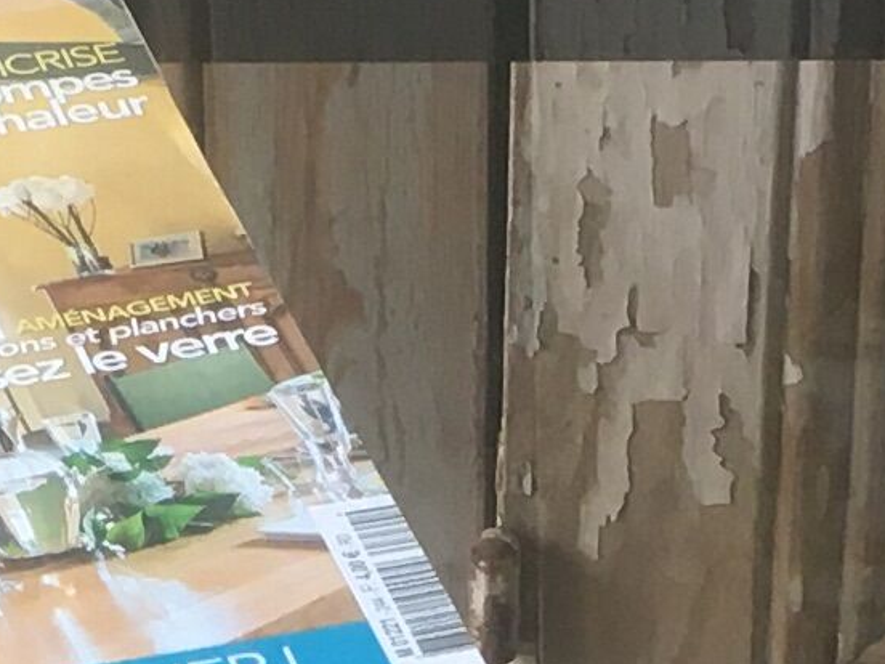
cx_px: 649
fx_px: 5420
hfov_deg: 9.3
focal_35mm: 212
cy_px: 914
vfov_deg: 6.9
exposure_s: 1/33
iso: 80
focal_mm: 4.15
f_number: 2.2
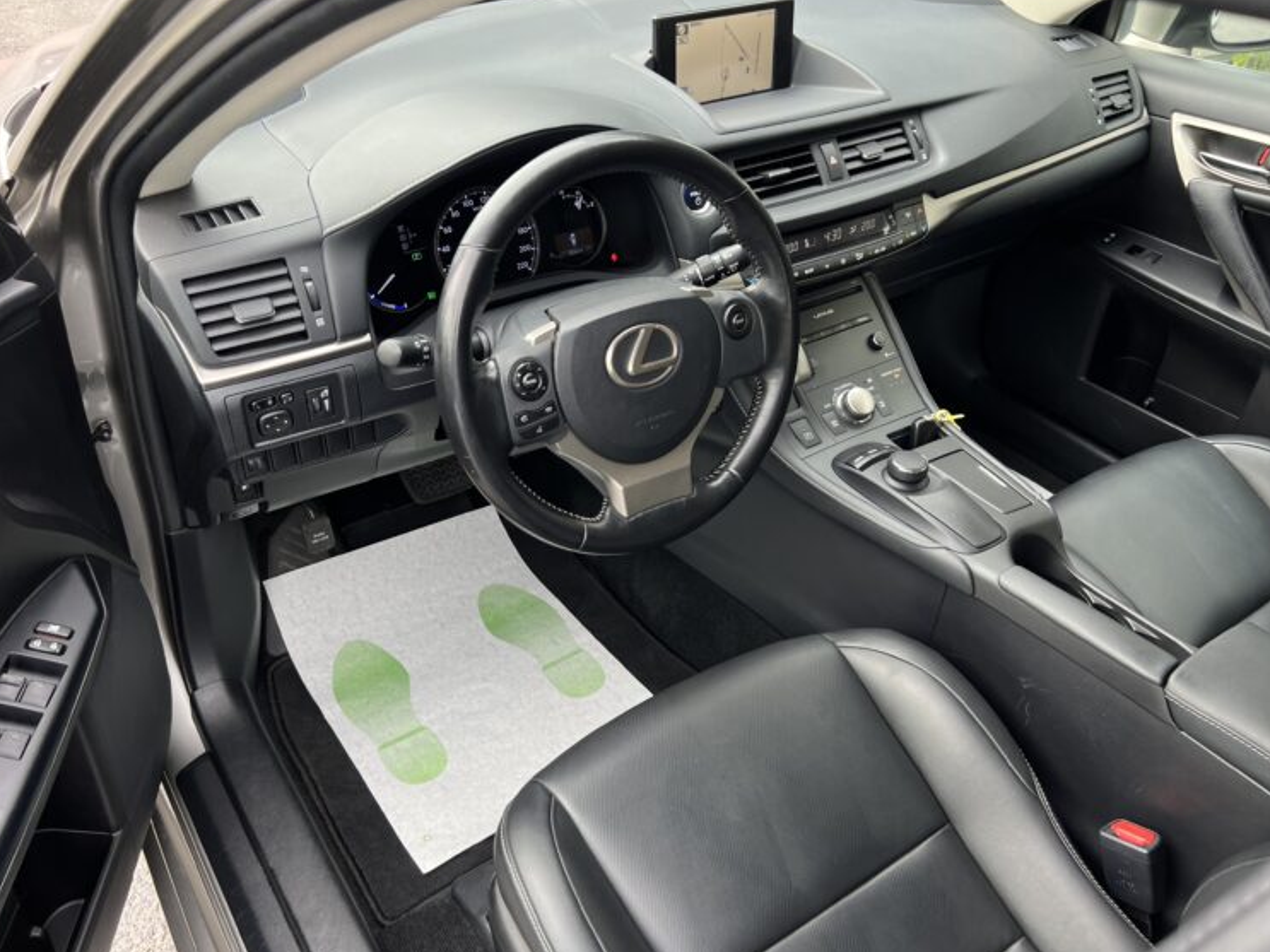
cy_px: 491
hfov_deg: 63.4
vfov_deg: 49.7
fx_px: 1027
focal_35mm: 28
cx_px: 602
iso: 40
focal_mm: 5.7
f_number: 1.5
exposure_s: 1/208
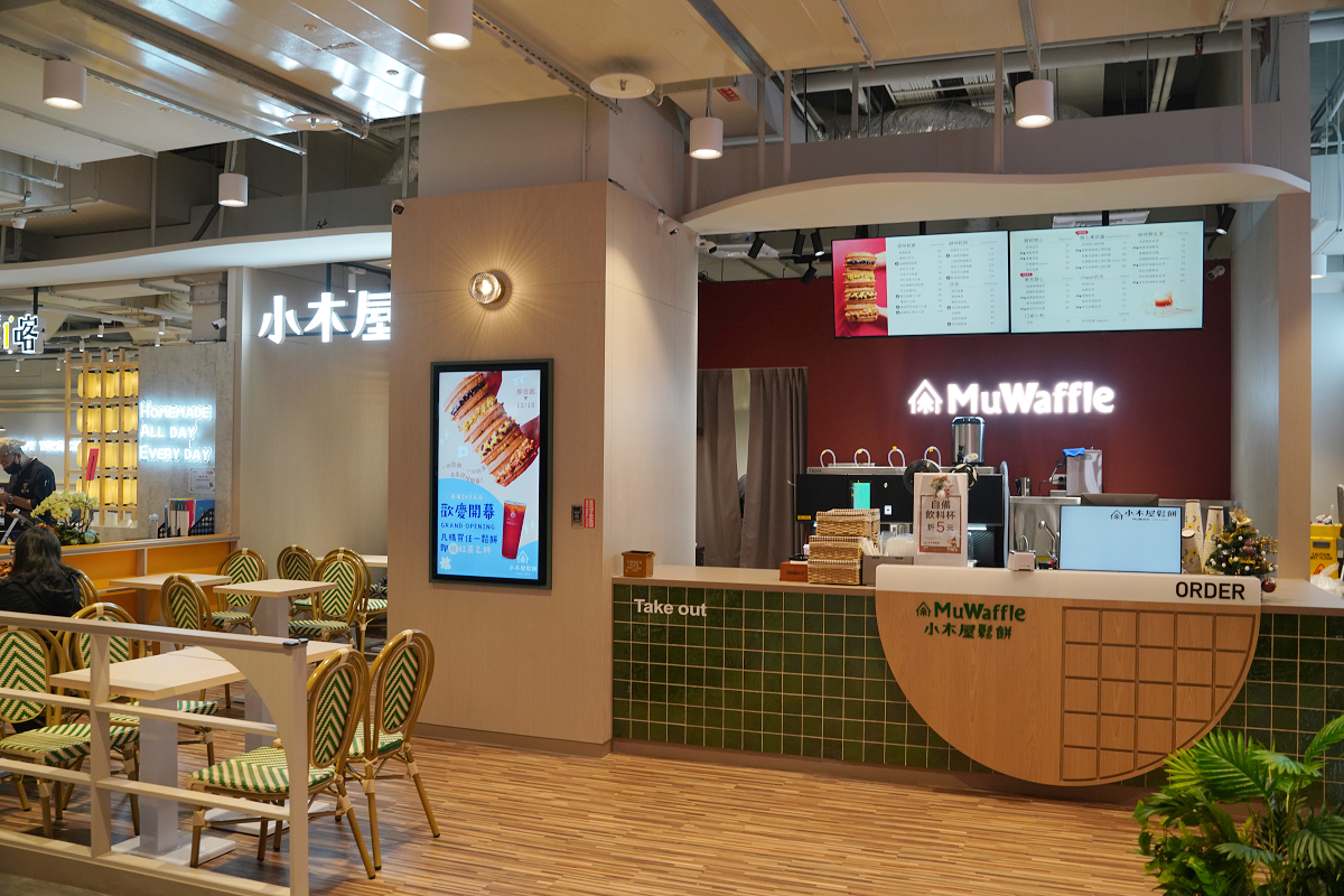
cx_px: 672
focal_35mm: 29
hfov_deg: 63.7
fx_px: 1083
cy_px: 448
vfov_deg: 45.0
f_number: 4
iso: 1250
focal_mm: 29
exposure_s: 1/160
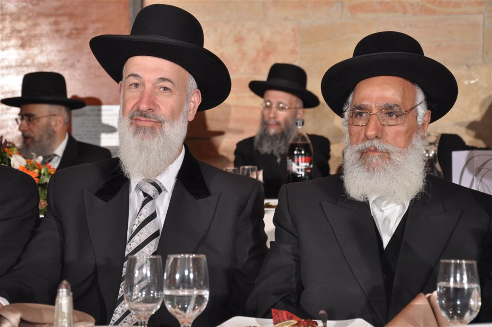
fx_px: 1187
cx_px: 246
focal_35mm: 87
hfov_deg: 23.4
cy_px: 164
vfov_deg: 15.7
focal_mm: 58
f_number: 5.6
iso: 400
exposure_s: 1/60
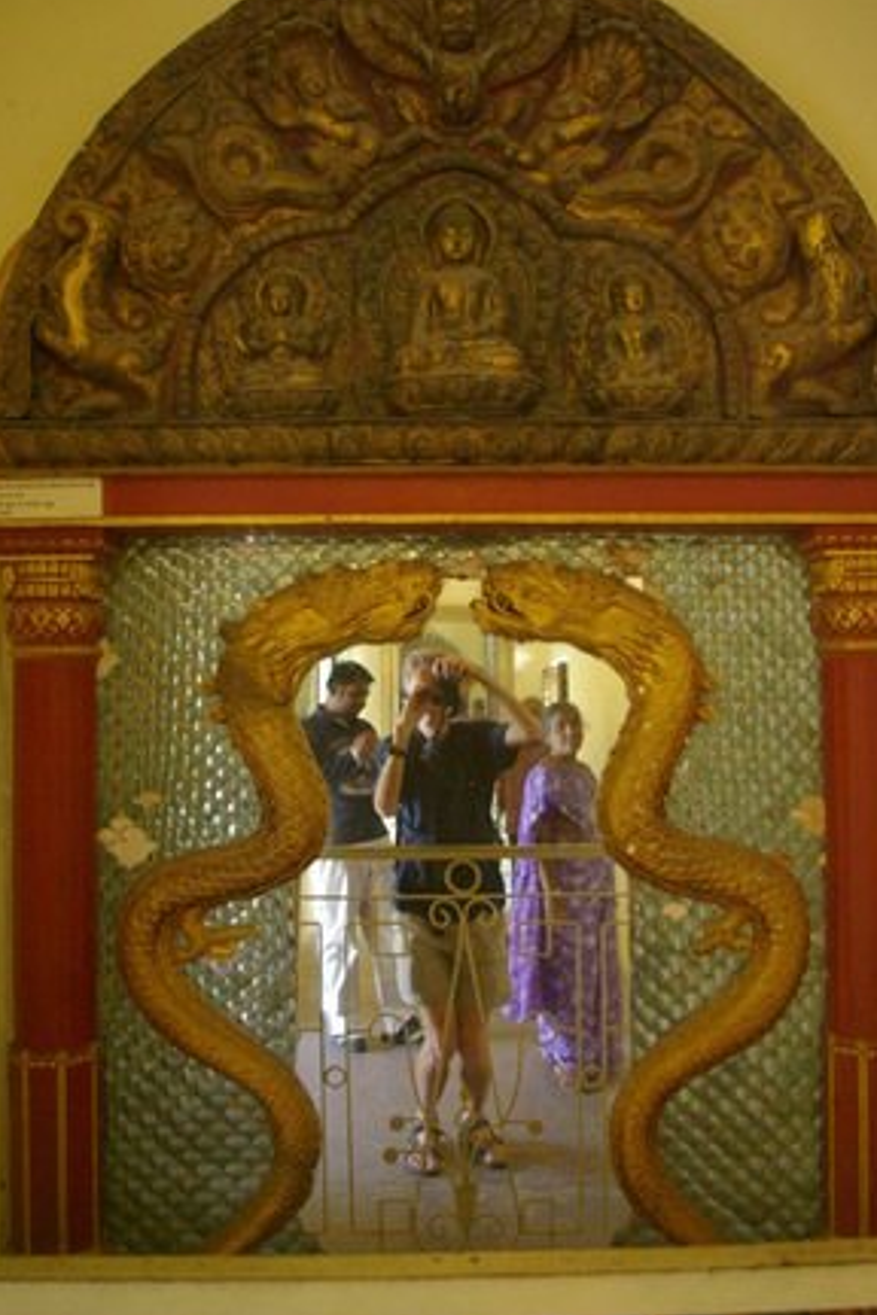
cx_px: 469
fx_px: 1096
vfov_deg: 61.9
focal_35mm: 30
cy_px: 633
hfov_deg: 43.6
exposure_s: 1/8
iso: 800
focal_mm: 18
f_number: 3.5
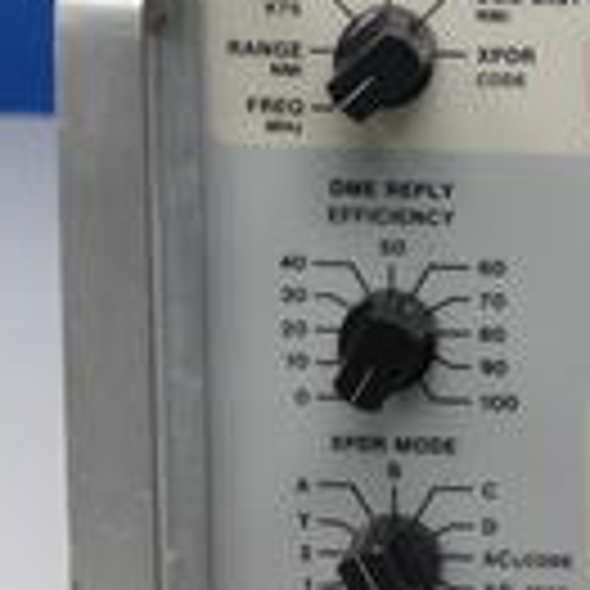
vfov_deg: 4.7
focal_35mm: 372
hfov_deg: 4.7
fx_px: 7173
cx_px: 851
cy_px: 464
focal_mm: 69
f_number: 11
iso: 400
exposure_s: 1/8
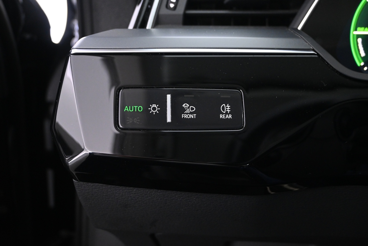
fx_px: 368
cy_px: 123
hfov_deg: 53.1
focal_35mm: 36
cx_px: 184
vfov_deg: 36.9
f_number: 4.2
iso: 2500
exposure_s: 1/15
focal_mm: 24
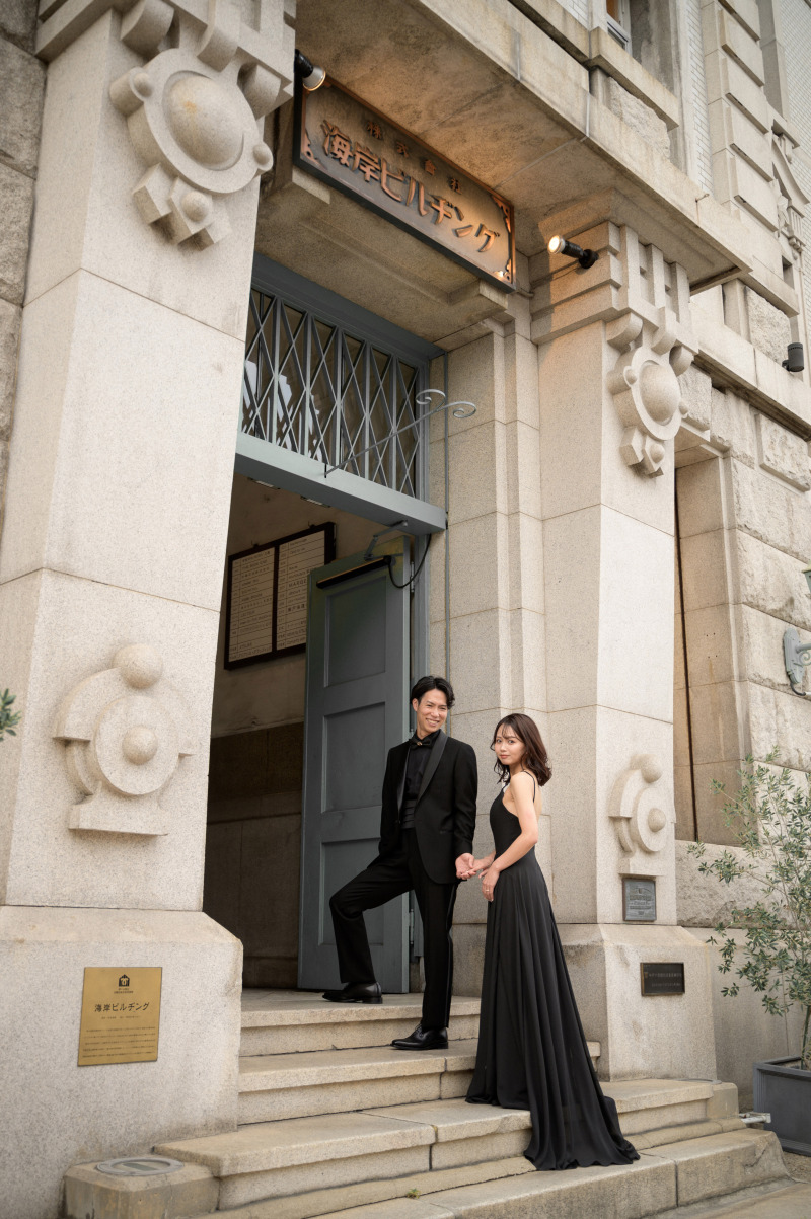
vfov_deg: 54.5
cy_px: 610
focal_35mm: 35
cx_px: 406
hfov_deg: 37.8
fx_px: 1185
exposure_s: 1/125
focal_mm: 35
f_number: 2.8
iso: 160
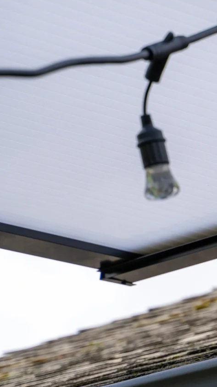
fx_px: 2447
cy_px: 166
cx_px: 540
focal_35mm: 239
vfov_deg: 9.0
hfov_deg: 4.9
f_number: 4.5
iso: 100
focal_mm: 75
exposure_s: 1/400
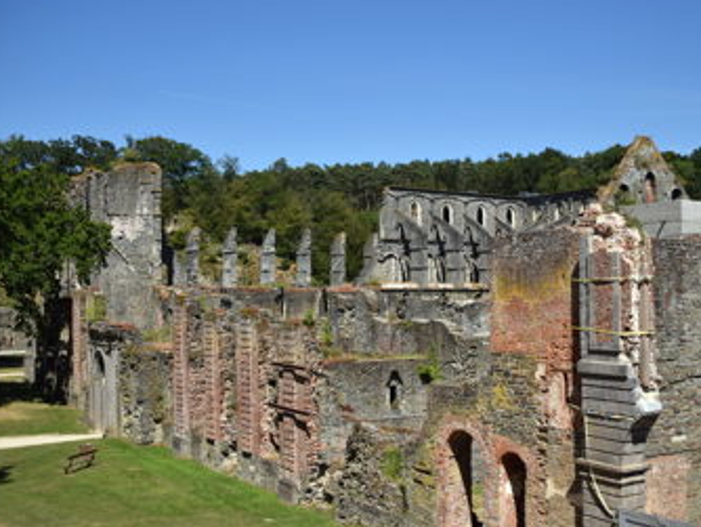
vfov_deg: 37.8
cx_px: 395
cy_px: 270
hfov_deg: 48.8
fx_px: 770
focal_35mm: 38
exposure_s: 1/1600
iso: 100
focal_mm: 22
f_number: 3.8
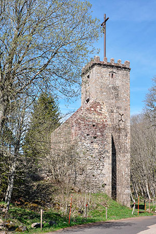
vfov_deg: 41.1
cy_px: 117
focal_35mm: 48
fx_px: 312
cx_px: 78
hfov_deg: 28.1
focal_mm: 32
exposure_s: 1/125
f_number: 11
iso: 200
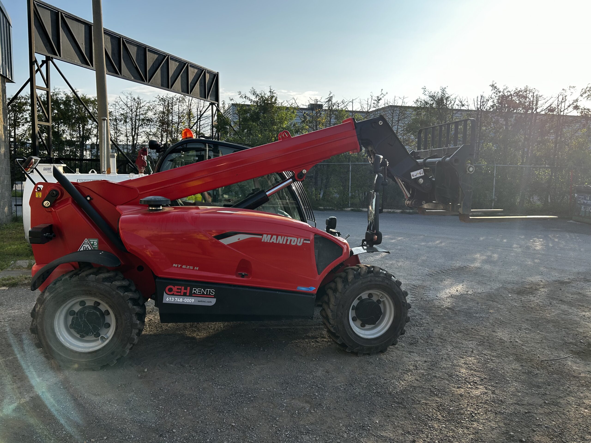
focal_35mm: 26
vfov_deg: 53.1
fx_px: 444
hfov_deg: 67.3
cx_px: 296
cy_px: 222
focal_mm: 5.7
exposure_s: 1/1224
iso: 50
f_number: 1.5
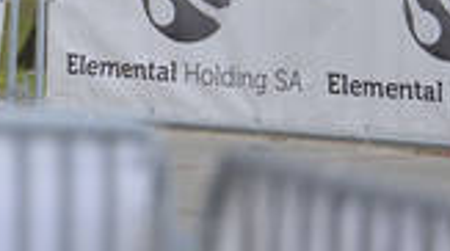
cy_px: -330
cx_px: -331
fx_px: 9826
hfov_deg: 2.6
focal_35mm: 825
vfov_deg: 1.5
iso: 200
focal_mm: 200
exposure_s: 1/2000
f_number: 4
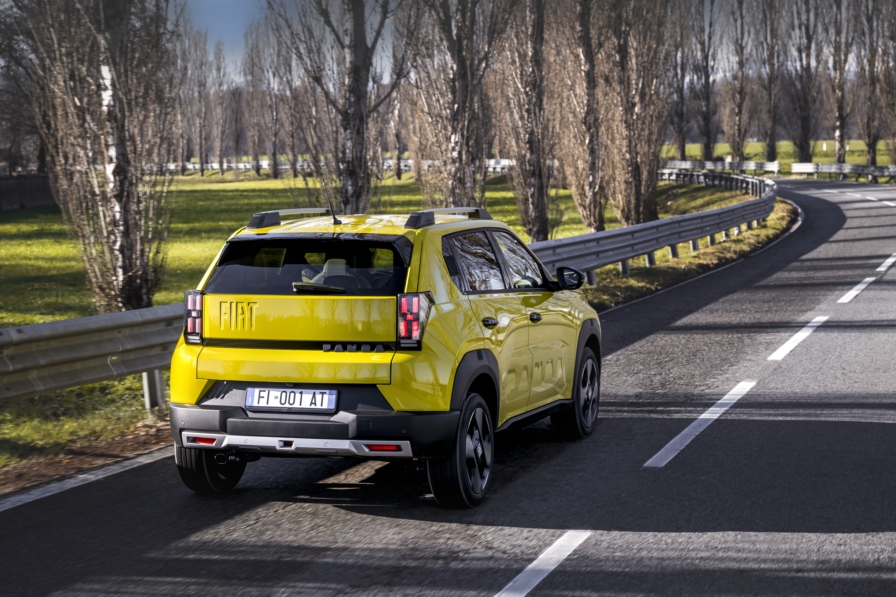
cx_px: 448
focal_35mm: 70
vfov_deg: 19.5
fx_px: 1742
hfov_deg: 28.8
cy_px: 298
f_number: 6.3
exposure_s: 1/250
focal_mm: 70
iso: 64
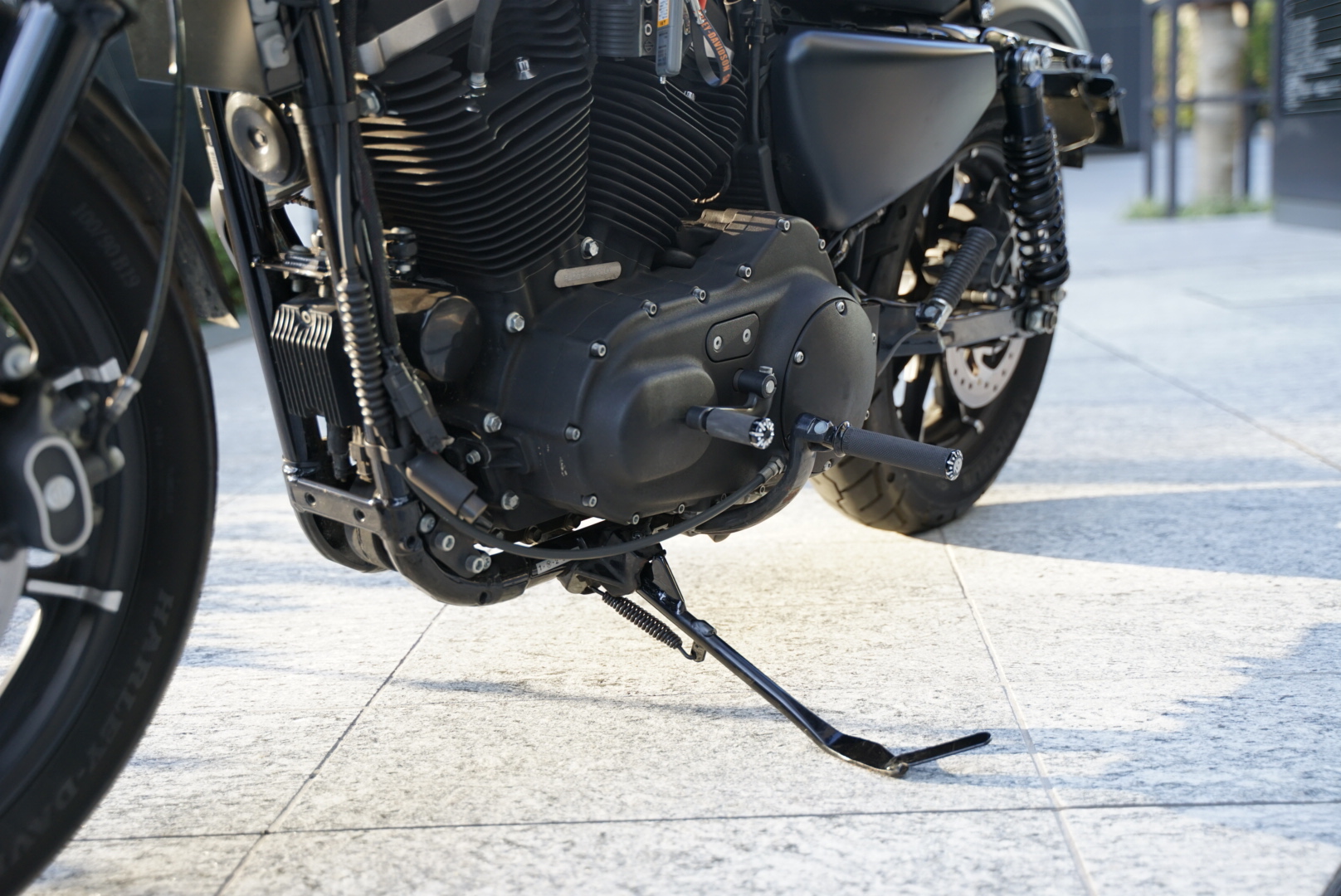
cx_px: 670
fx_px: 1528
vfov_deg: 32.7
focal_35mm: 41
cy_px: 448
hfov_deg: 47.4
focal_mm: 41
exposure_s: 1/250
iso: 400
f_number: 2.8
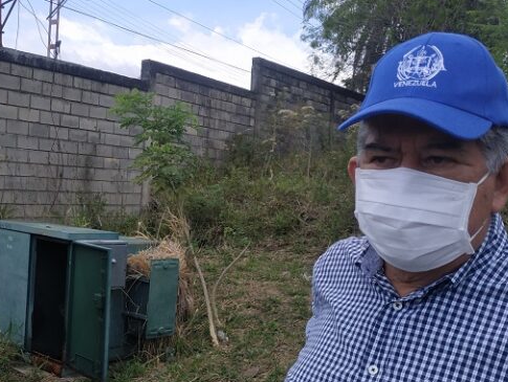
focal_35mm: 38
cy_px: 202
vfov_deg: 37.8
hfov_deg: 48.2
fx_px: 558
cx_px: 176
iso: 200
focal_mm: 3.94
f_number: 1.9
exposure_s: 1/2147
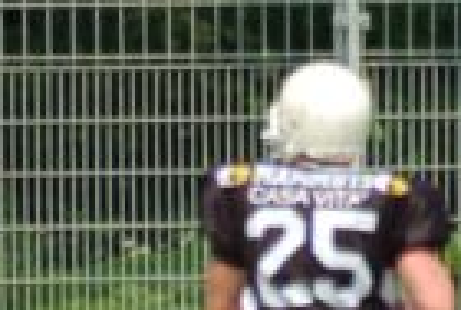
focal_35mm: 1450
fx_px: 18608
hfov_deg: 1.4
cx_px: 252
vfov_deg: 1.0
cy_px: 333
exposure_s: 1/1000
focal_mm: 300
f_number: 5.6
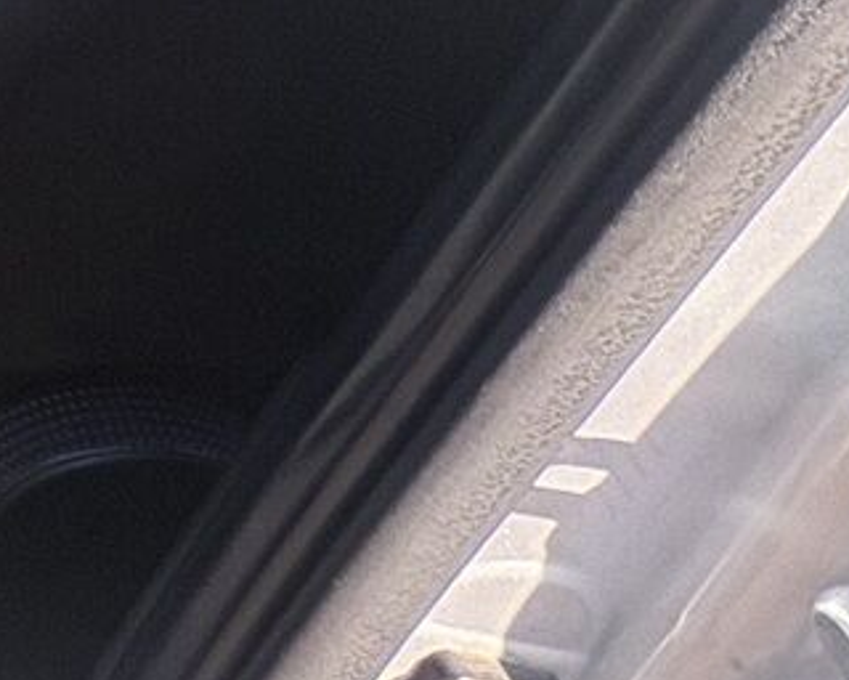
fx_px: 1834
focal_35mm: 73
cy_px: -962
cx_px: -1017
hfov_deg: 16.5
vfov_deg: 14.2
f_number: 2.2
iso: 64
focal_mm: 2.22
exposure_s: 1/145
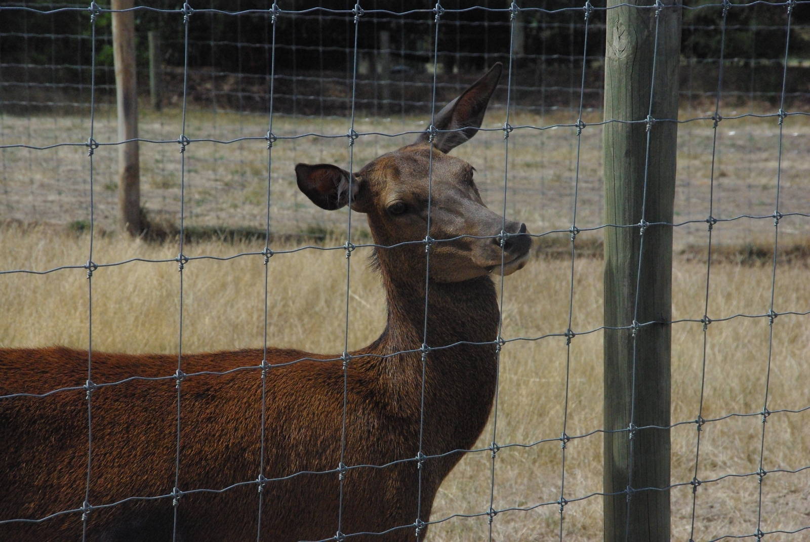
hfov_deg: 14.7
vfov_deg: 9.9
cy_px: 271
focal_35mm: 139
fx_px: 3131
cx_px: 405
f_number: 11
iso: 1600
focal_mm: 93
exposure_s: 1/1500
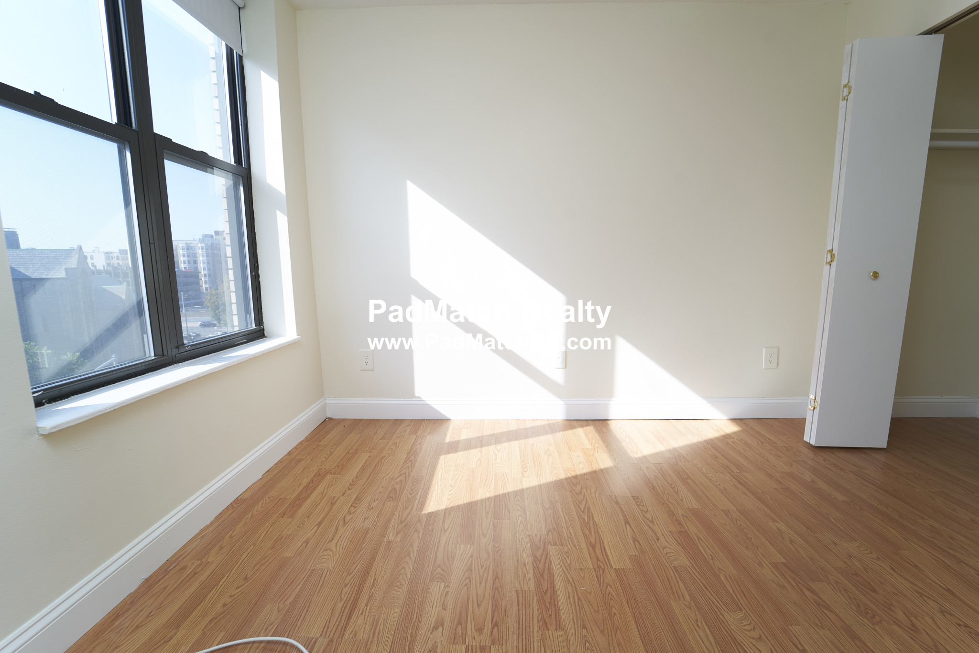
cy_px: 326
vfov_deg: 81.2
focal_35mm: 14
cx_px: 490
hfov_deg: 104.2
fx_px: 381
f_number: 7.1
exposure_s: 1/160
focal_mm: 14
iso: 200
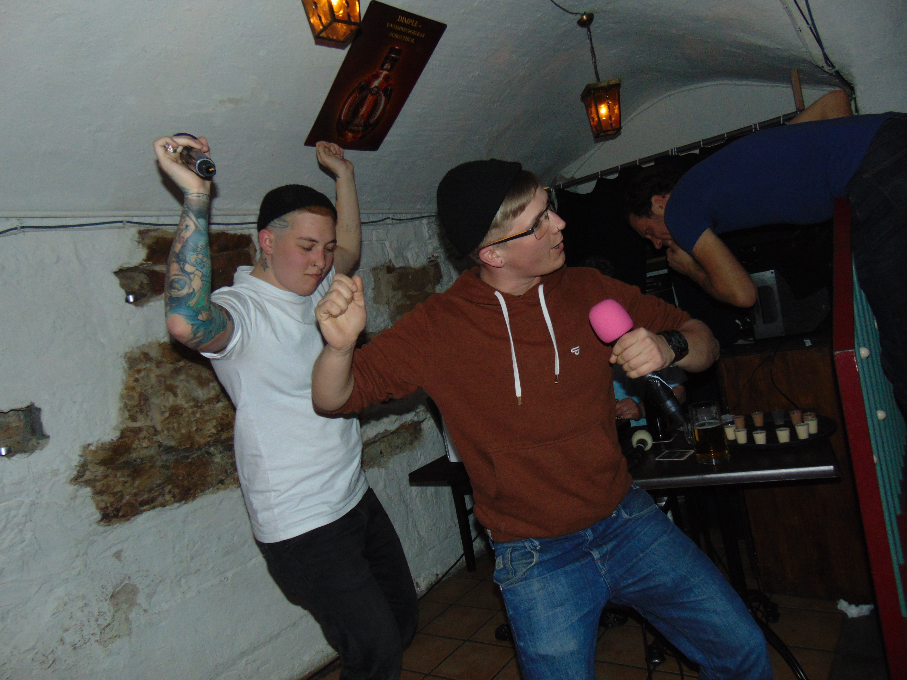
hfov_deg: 69.4
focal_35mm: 25
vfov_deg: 54.9
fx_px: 655
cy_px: 340
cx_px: 454
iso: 200
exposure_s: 1/30
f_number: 3
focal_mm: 4.5
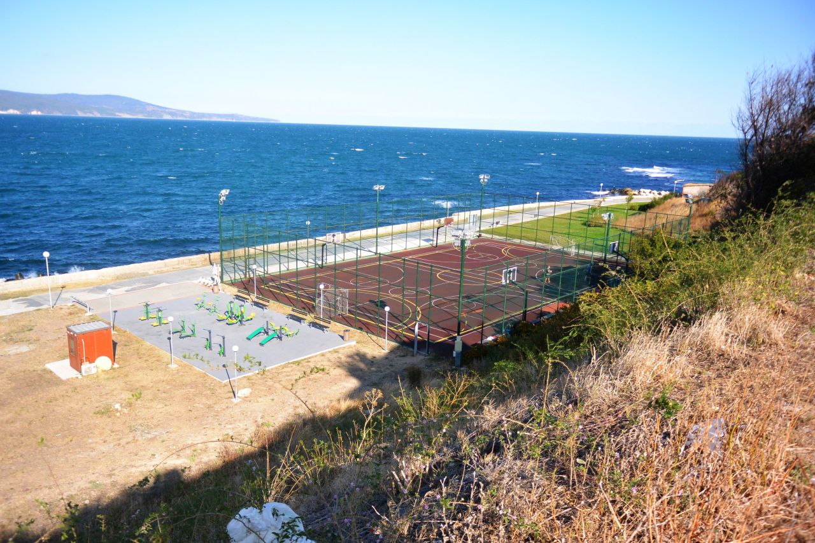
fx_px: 611
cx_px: 408
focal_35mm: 27
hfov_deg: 67.4
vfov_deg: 47.9
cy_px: 272
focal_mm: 10
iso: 160
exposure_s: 1/1250
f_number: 6.3
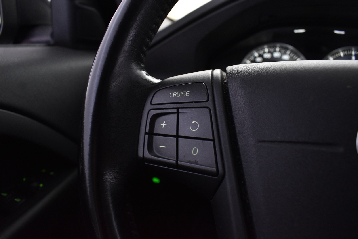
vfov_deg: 47.9
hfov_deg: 67.4
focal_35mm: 27
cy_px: 120
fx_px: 268
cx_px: 179
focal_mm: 18
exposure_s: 1/15
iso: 1250
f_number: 5.6
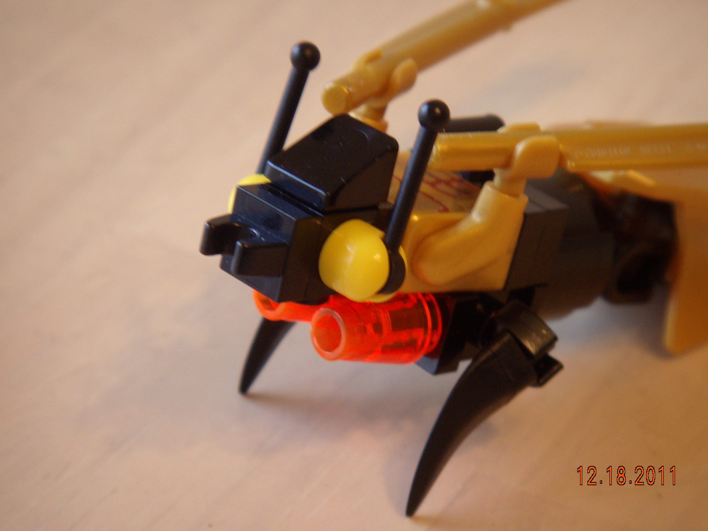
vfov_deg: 16.1
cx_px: 354
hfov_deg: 21.3
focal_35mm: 92
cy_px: 266
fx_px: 1882
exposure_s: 1/12.1
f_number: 4.2
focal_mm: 15.4
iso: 100
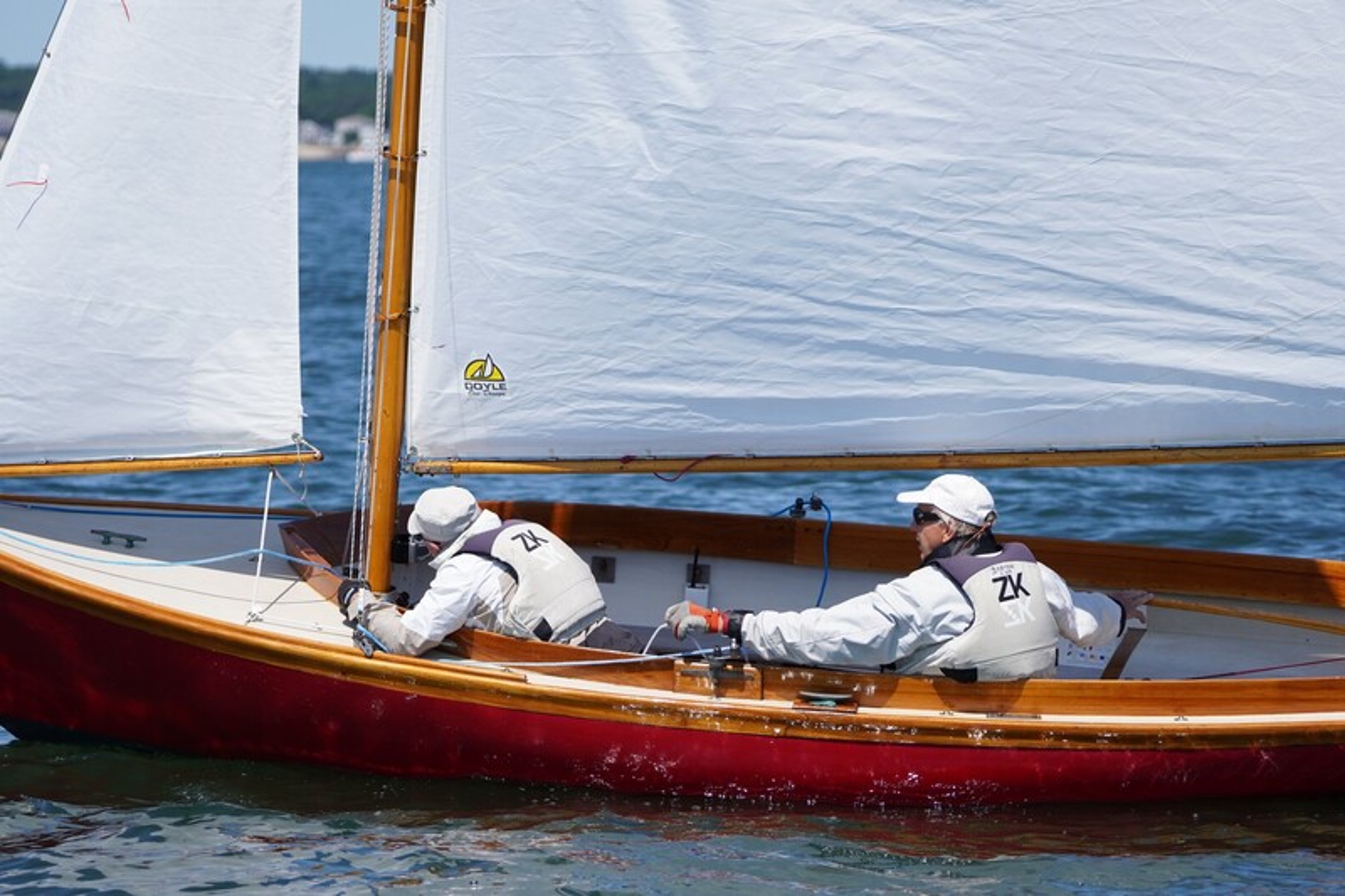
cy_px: 448
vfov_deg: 6.1
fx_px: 8404
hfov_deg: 9.2
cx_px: 672
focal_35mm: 225
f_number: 5
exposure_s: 1/2000
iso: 250
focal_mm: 150
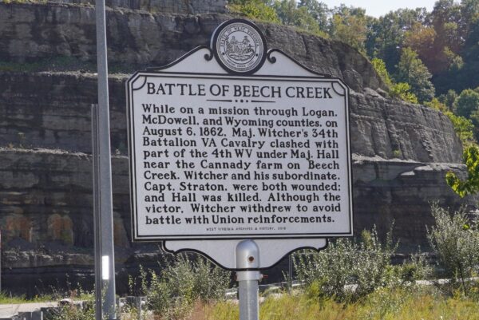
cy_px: 160
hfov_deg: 49.5
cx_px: 240
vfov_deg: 34.3
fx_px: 519
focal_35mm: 39
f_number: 10
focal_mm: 26
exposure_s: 1/125
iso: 100
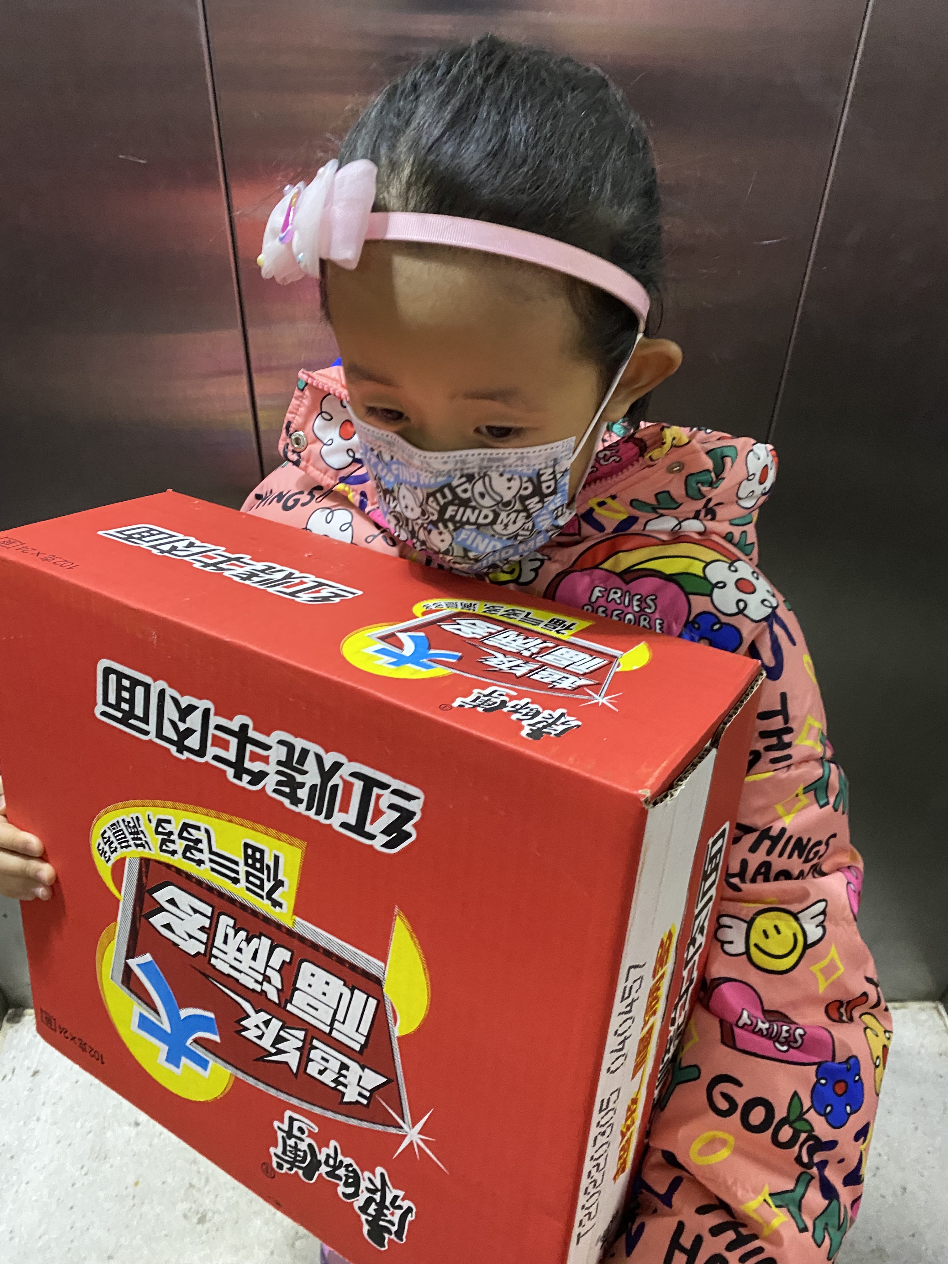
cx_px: 474
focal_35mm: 26
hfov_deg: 53.1
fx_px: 949
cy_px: 632
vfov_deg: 67.3
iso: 500
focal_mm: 4.25
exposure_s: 1/25
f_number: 1.8
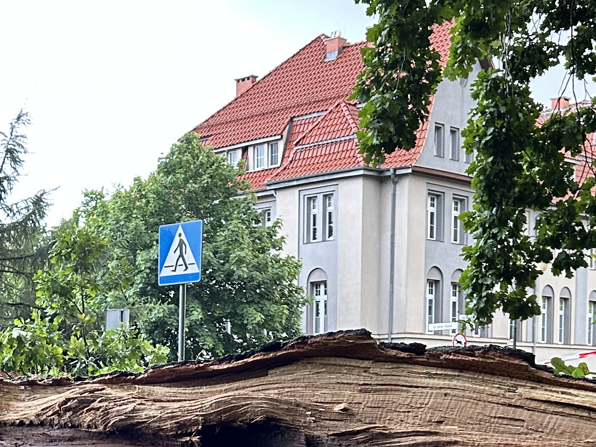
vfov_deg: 19.4
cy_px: 477
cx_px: 157
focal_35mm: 73
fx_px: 1257
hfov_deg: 26.4
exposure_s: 1/60
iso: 160
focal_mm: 5.7
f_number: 1.5
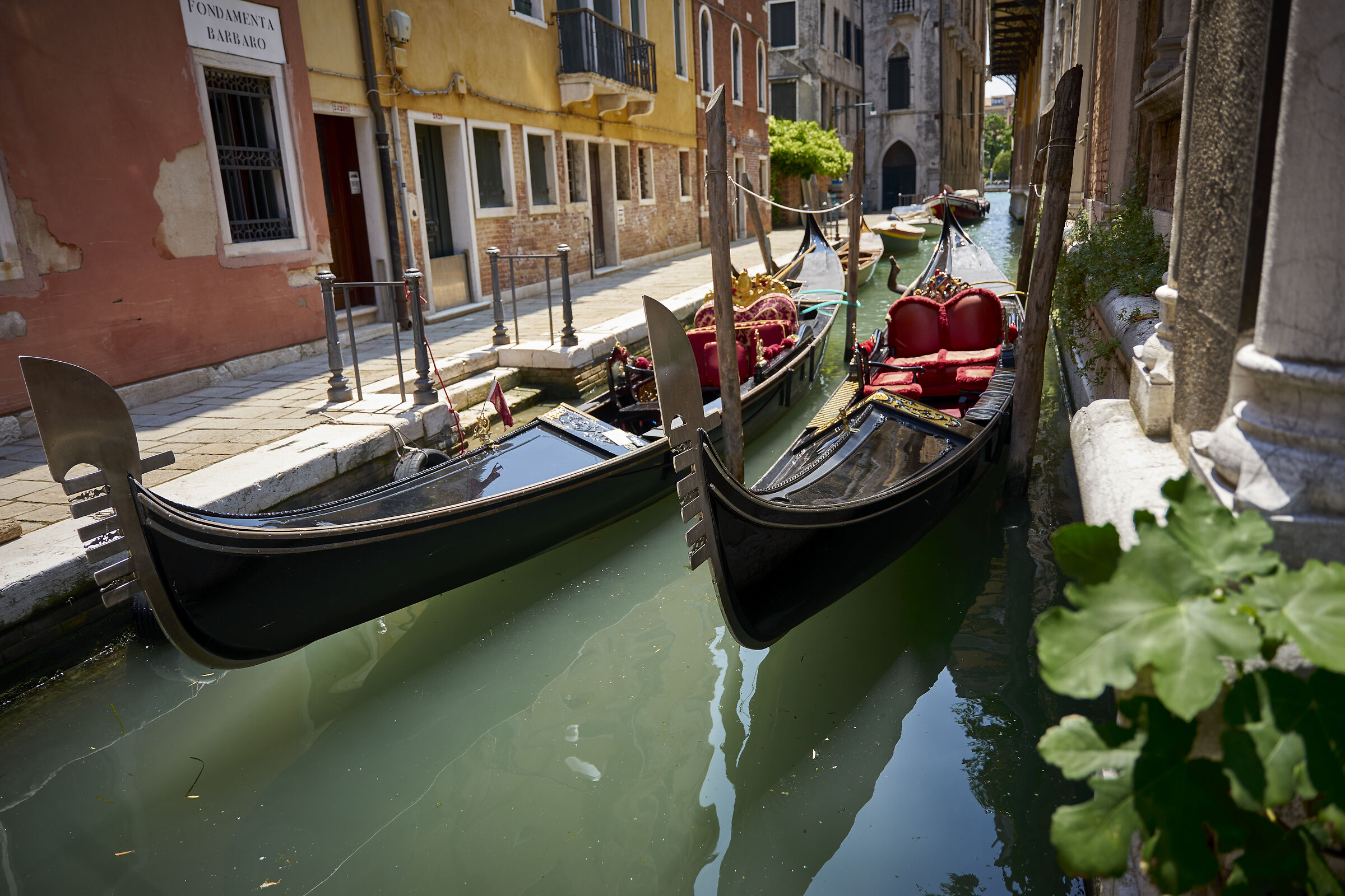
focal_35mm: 24
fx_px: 897
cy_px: 448
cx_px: 672
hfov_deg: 73.7
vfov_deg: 53.1
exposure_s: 1/500
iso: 100
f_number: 2.8
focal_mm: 24
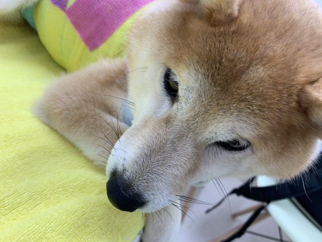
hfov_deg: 67.3
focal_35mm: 26
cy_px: 121
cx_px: 161
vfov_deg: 53.1
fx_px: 242
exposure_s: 1/122
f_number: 1.8
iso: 50
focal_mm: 4.25
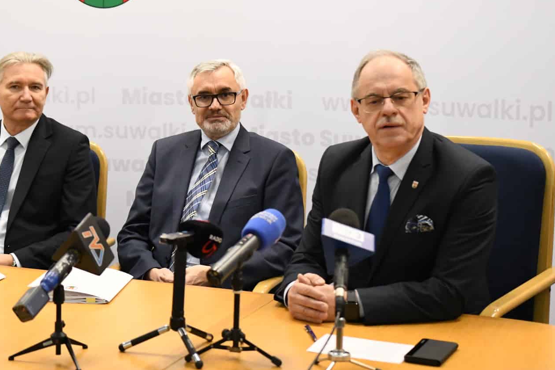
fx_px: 1172
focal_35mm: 76
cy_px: 126
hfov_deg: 26.4
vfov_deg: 17.9
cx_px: 162
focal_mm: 32
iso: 5000
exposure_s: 1/1600
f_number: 2.2
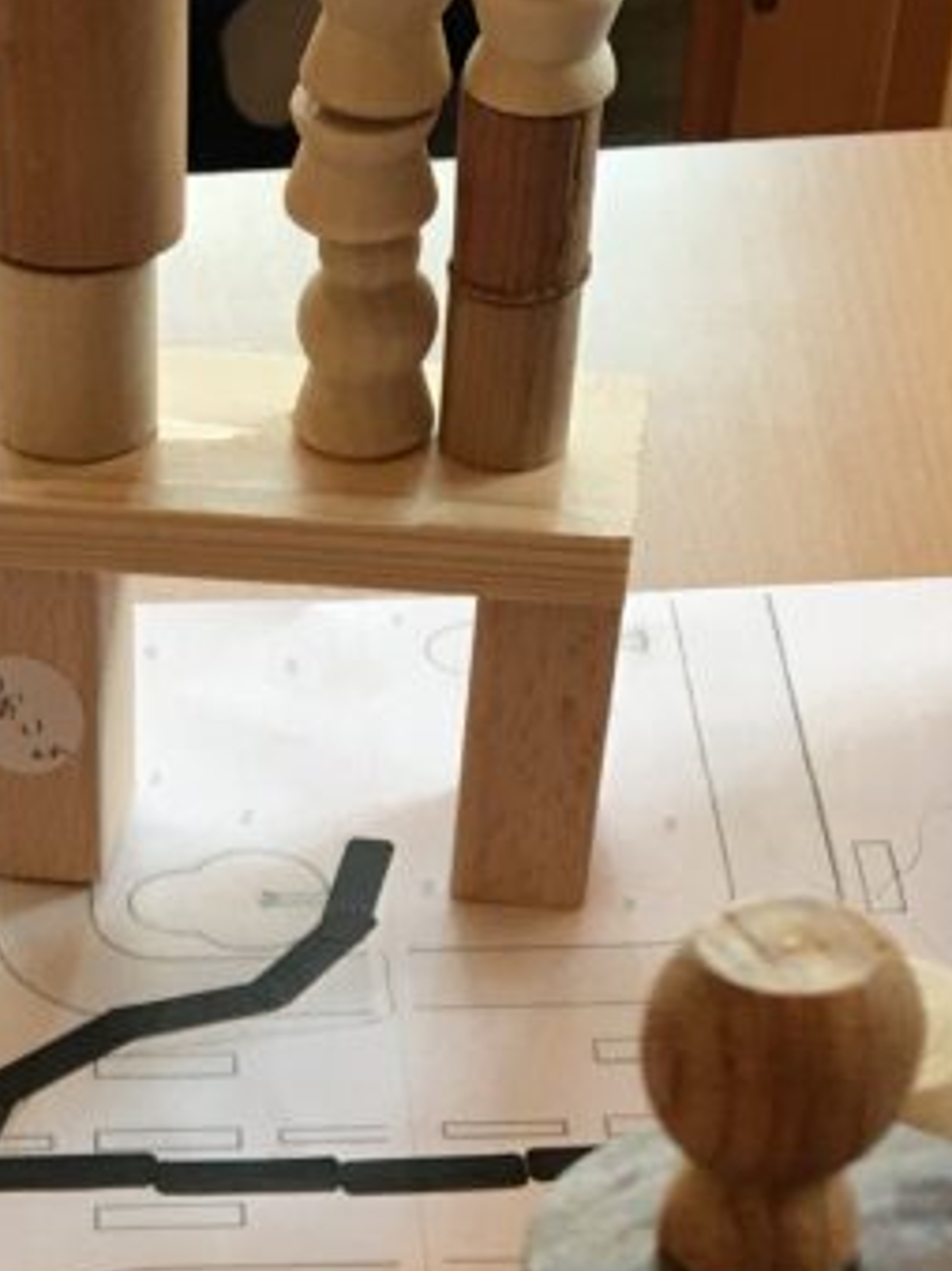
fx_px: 3266
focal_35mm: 89
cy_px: 1830
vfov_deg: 19.5
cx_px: 45
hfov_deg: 16.3
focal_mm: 4.15
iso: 40
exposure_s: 1/30
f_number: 2.2
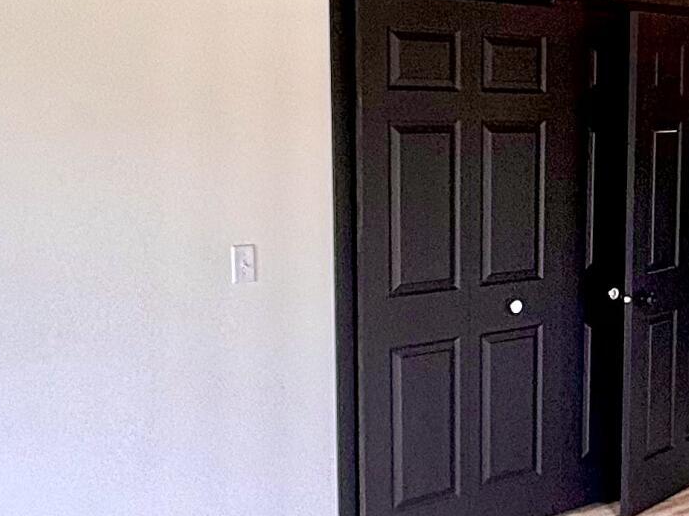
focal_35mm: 61
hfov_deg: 29.8
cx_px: 668
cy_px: 281
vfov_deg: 24.0
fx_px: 1214
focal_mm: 2.22
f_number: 2.2
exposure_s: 1/120
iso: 125
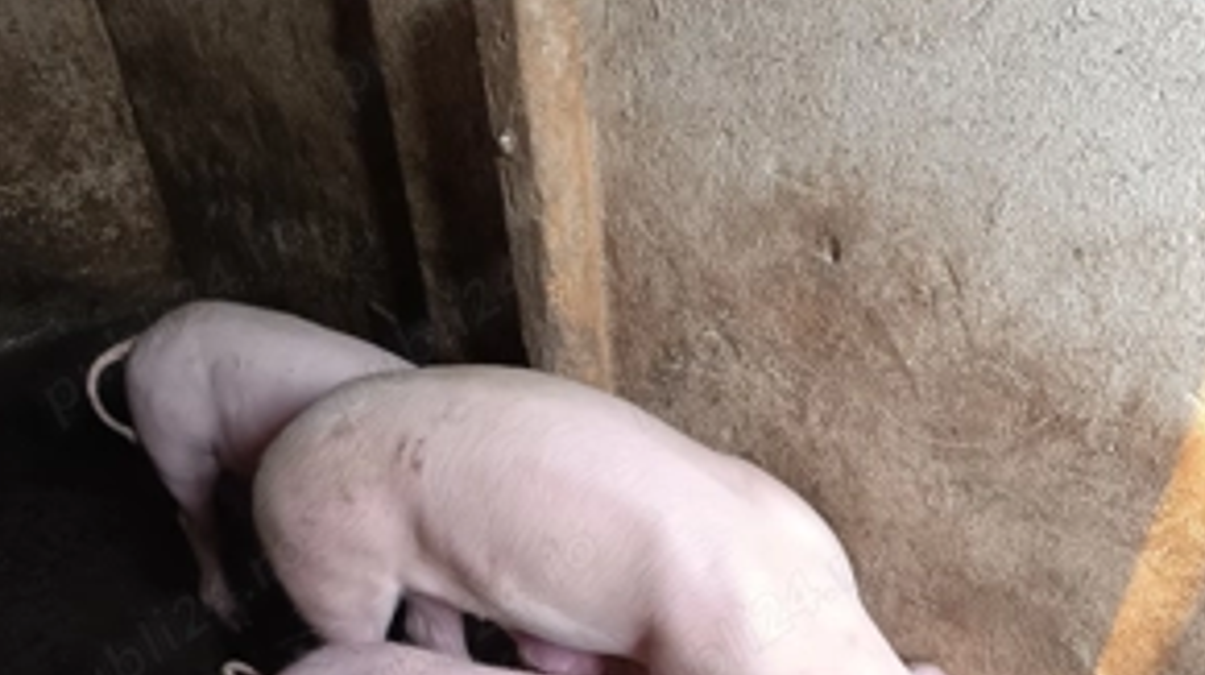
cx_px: 609
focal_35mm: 36
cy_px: 700
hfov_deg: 55.3
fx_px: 1149
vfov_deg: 30.1
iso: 1052
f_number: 1.65
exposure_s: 1/50
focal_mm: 6.14
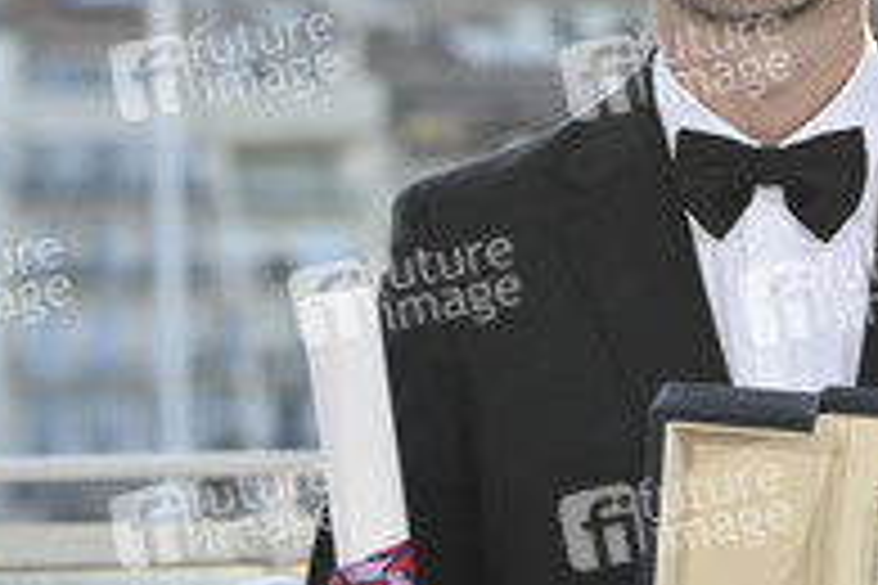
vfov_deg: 3.1
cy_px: 180
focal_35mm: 440
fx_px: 10730
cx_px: 736
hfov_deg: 4.7
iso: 800
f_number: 7.1
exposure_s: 1/250
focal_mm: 190
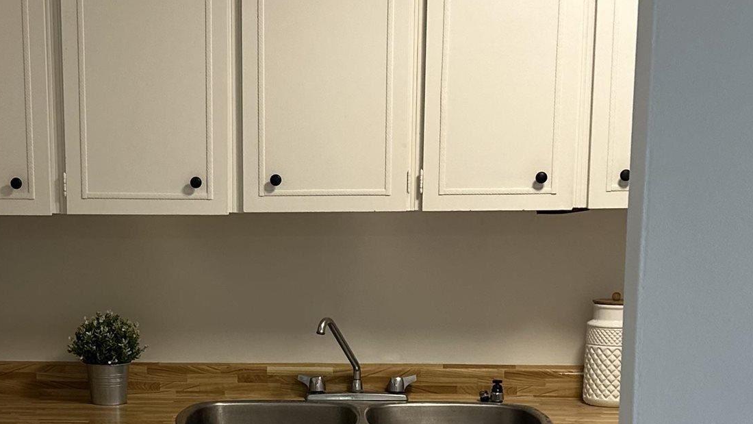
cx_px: 255
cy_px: 427
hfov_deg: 28.8
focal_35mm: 73
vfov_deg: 16.2
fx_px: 1458
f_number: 1.78
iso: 125
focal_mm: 6.86
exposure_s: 1/120
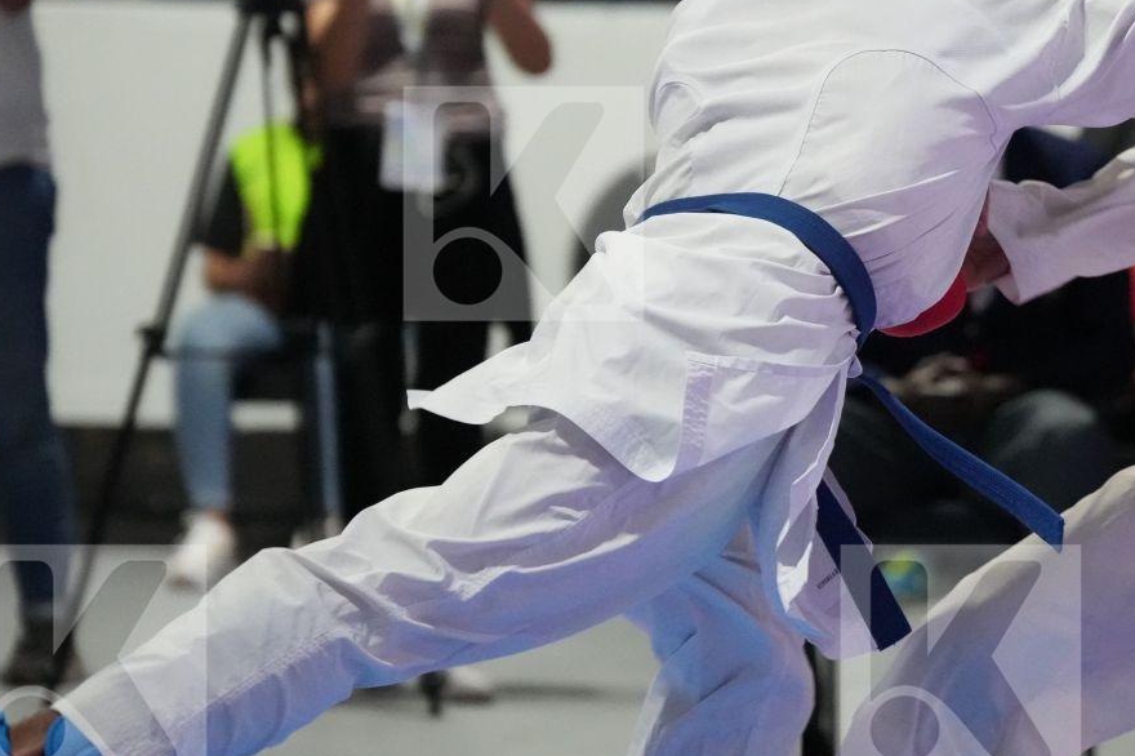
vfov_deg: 5.2
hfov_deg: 7.8
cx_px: 961
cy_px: 204
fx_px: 8320
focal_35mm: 264
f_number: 2.8
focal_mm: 129
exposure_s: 1/800
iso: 8000
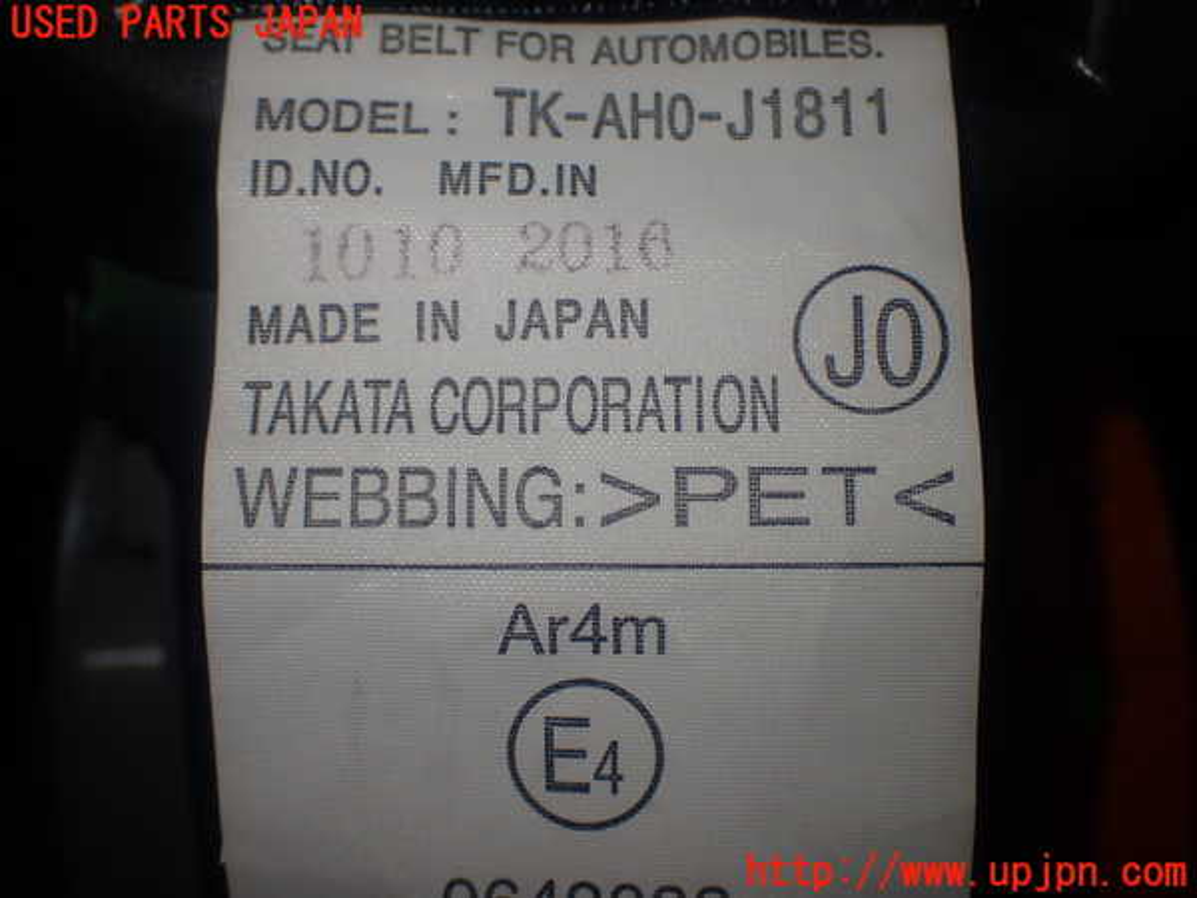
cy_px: 449
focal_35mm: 47
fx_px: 1625
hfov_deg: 40.4
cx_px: 598
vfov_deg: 30.9
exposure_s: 1/100
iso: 100
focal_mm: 8.4
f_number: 3.1
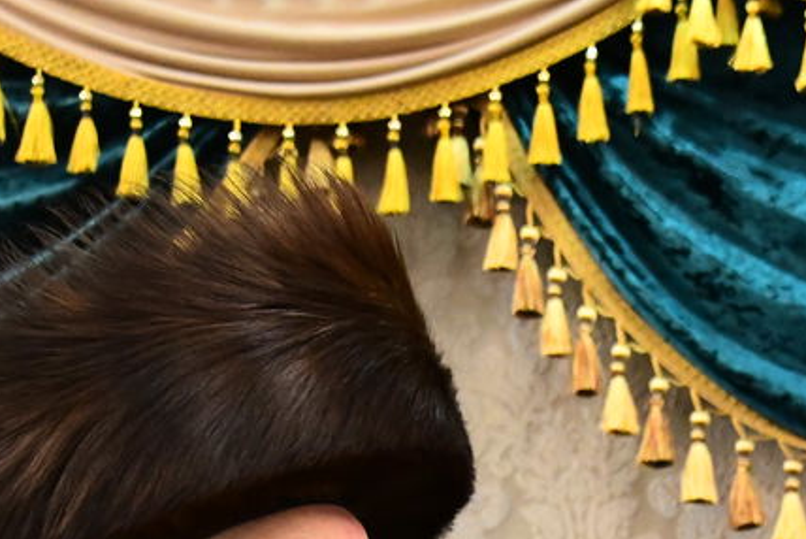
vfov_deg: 7.4
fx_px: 4100
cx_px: 716
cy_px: 727
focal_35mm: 183
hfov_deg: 11.2
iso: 5000
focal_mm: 56
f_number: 5.6
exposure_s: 1/320
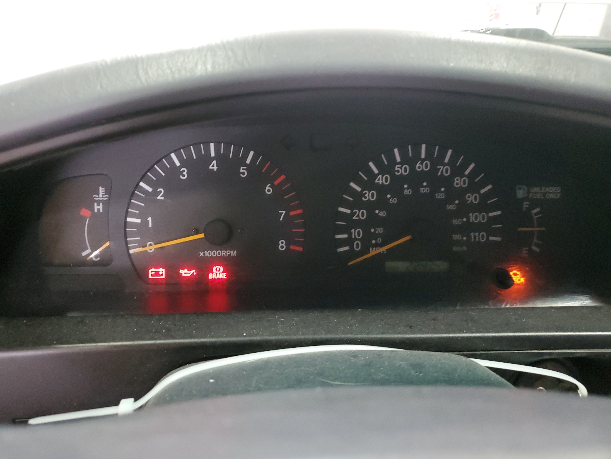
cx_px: 306
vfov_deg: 53.1
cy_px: 230
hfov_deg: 67.3
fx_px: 459
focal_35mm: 26
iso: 331
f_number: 1.5
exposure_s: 1/24
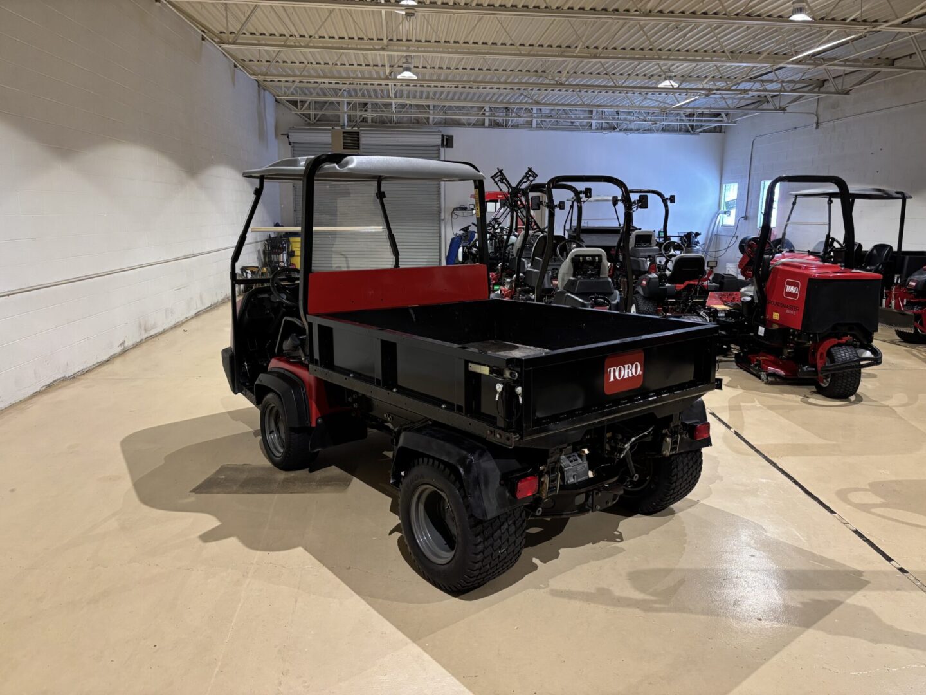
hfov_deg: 67.3
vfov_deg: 53.1
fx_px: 696
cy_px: 348
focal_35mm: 26
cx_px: 463
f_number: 1.6
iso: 250
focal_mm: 5.96
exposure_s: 1/60
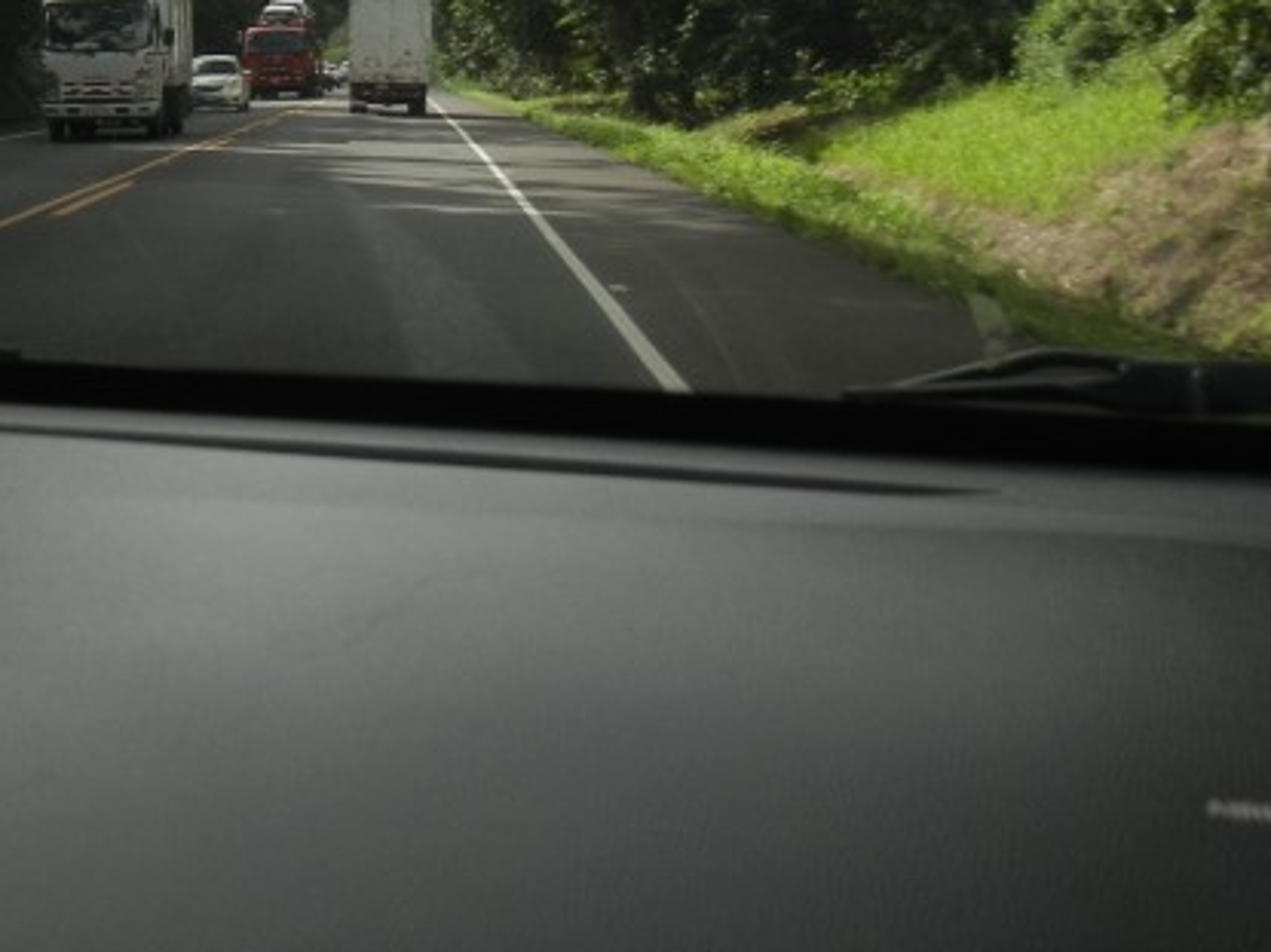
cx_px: 144
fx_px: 2716
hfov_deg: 25.6
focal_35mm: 74
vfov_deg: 19.6
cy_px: 141
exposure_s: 1/270
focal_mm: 5.4
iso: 160
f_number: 7
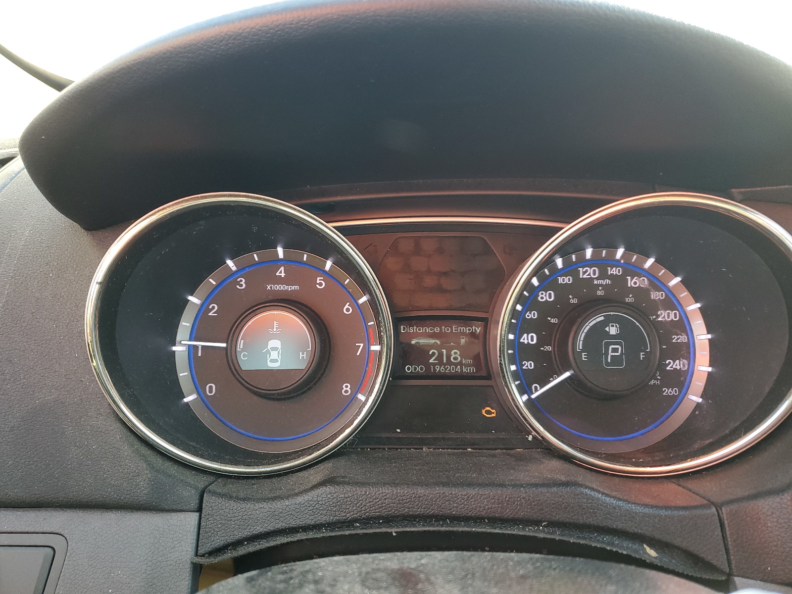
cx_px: 396
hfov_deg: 67.3
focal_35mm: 26
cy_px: 297
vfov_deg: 53.1
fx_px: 595
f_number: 1.5
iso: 90
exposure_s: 1/120
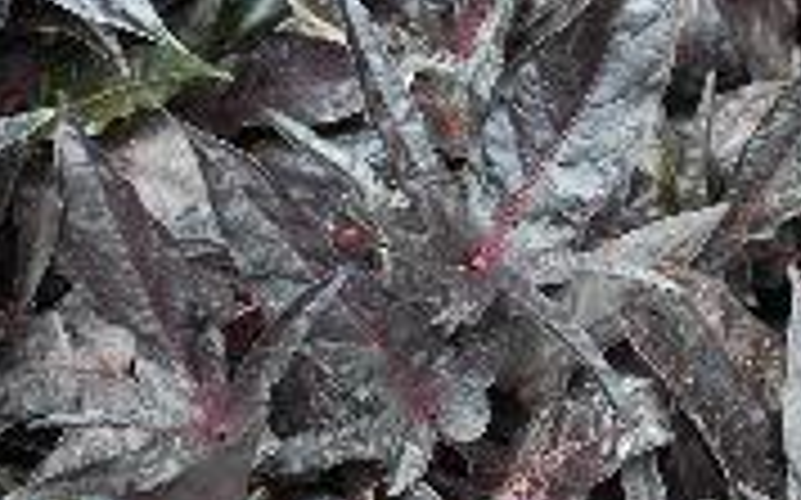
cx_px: 711
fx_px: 2400
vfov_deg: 11.8
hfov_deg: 18.7
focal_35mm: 110
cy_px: 90
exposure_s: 1/60
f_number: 4.8
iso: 320
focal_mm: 32
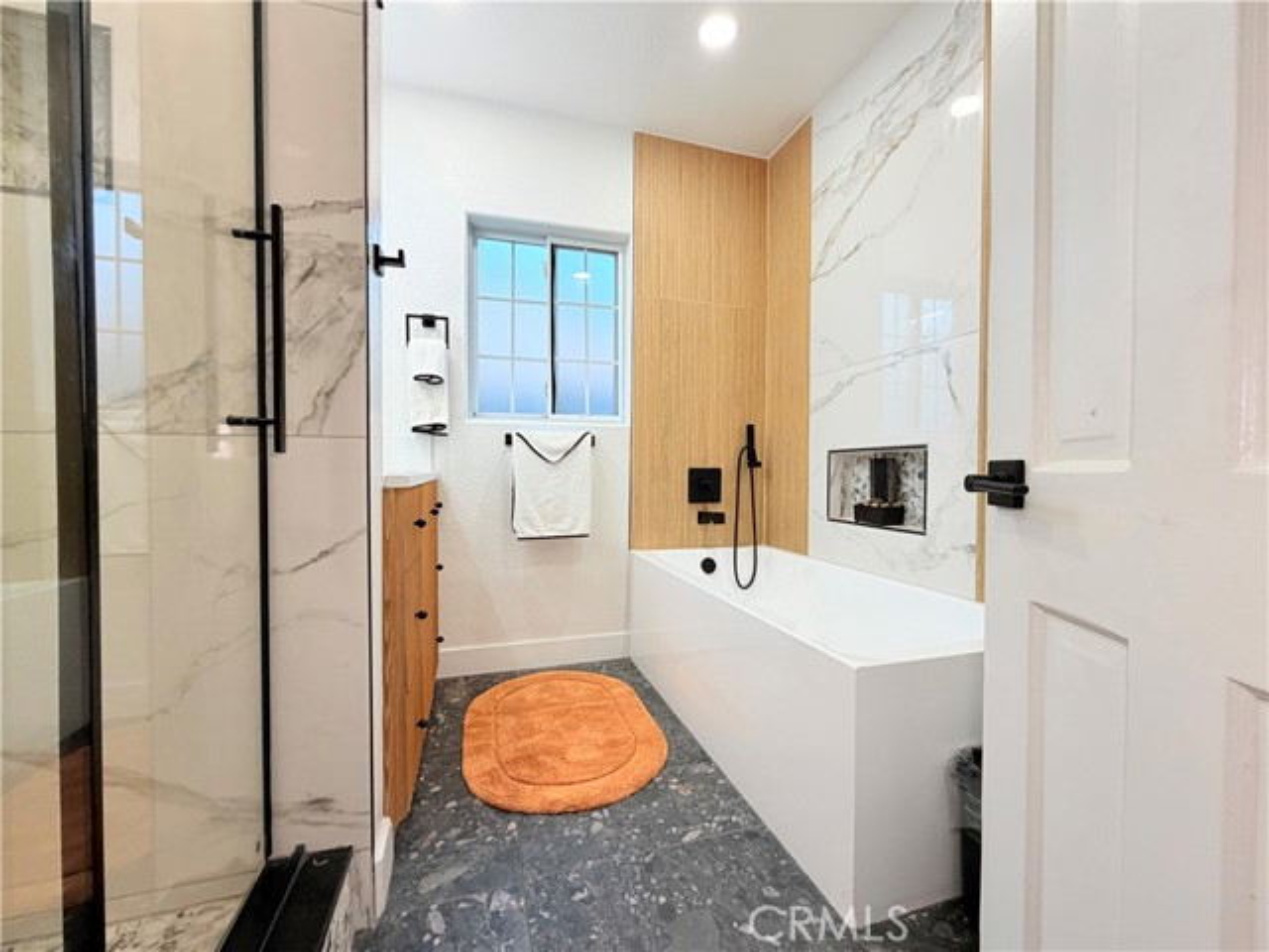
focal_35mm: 14
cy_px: 476
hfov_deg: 102.1
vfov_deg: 85.7
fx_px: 513
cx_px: 634
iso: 125
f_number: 2.2
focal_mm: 2.22
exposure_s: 1/120
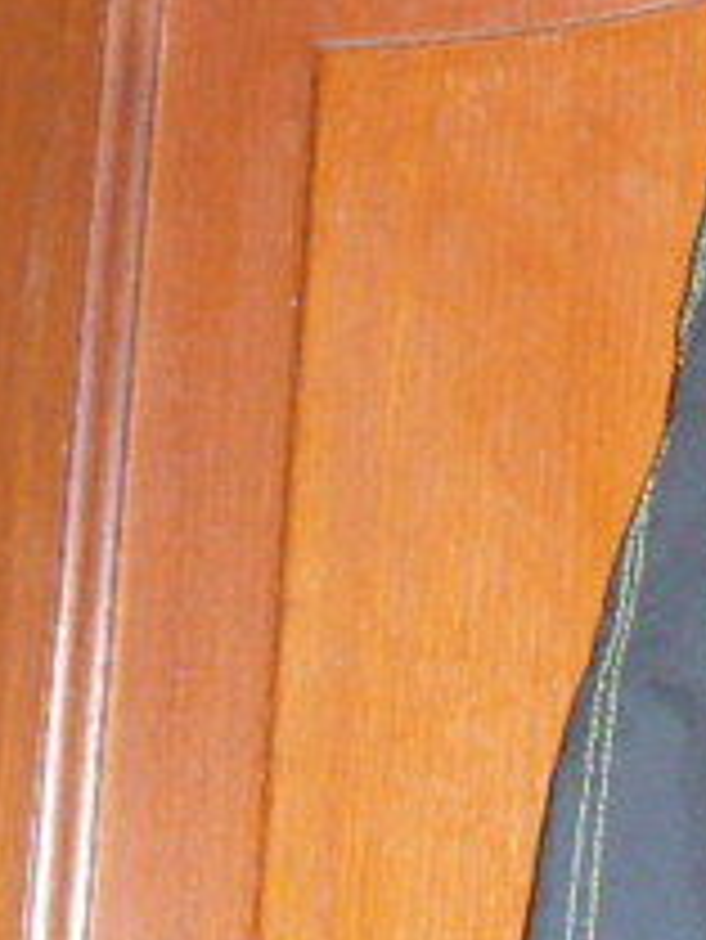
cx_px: 1385
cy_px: 522
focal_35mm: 101
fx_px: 2744
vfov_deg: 19.4
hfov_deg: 12.9
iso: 250
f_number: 3.3
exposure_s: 1/30
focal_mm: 4.6
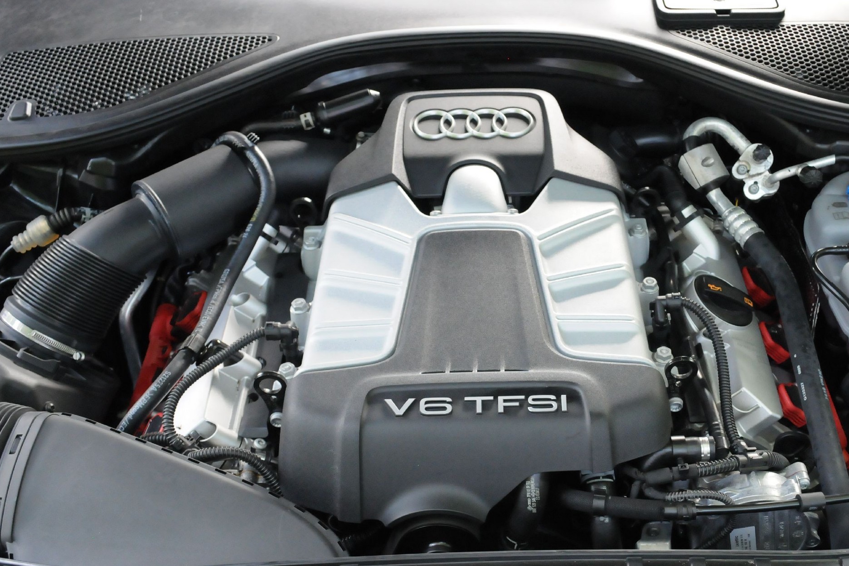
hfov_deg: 44.2
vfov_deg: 30.5
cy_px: 303
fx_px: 1038
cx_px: 516
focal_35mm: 44
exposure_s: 1/30
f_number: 5.6
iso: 2000
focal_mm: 22
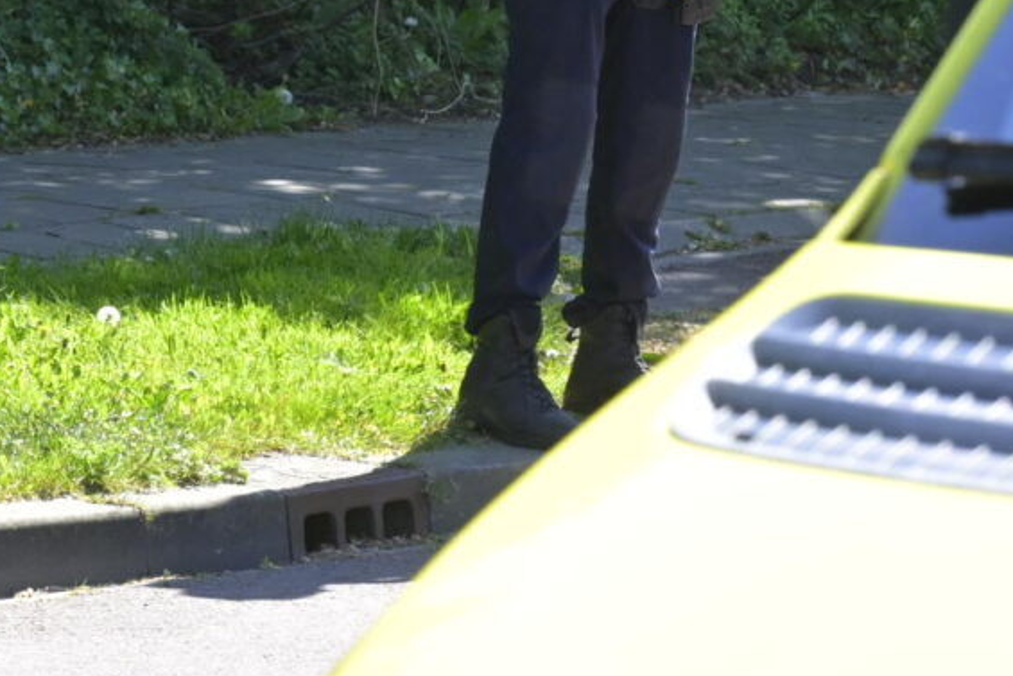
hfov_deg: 6.3
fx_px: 9175
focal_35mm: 326
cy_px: 621
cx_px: -81
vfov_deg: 4.2
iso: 800
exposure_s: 1/640
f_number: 8
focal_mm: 72
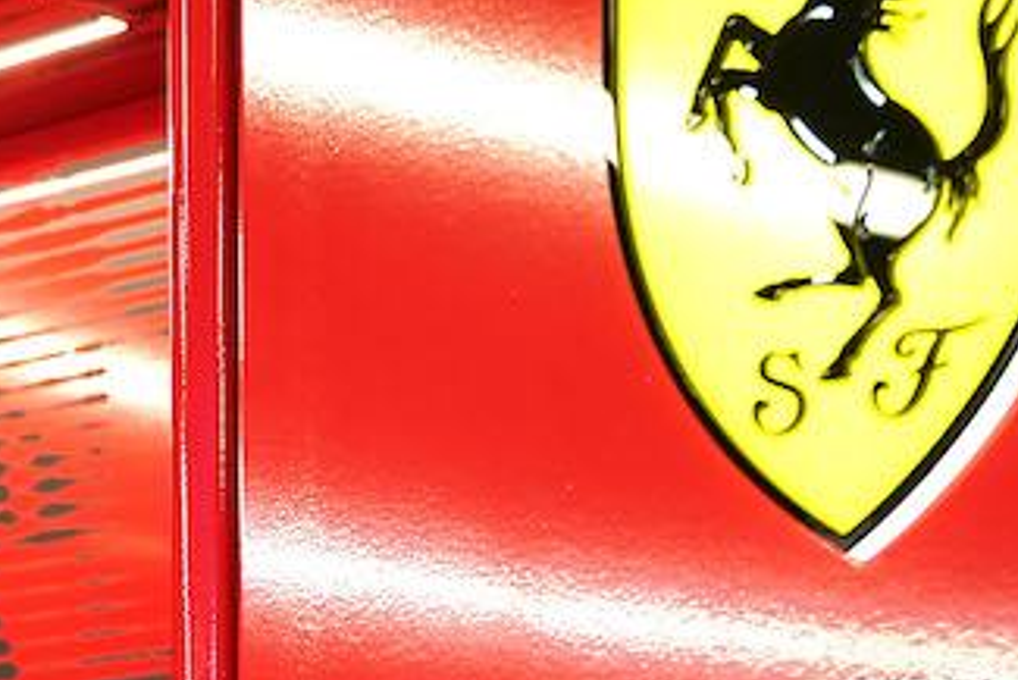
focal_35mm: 133
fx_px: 3762
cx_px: -251
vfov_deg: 10.1
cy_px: 937
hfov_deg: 14.8
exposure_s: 1/125
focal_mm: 36
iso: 1250
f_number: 5
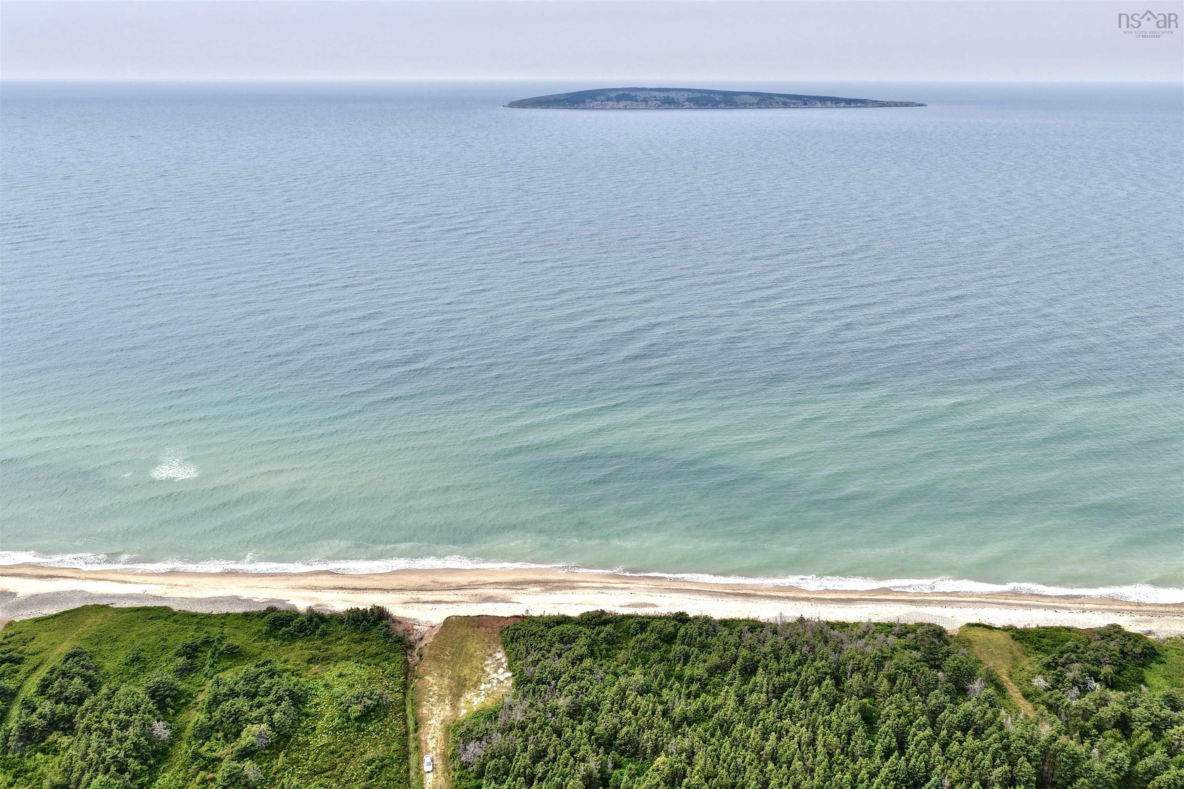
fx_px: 921
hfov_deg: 65.5
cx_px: 592
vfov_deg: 46.4
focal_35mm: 28
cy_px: 394
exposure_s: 1/800
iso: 100
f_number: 2.8
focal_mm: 14.45
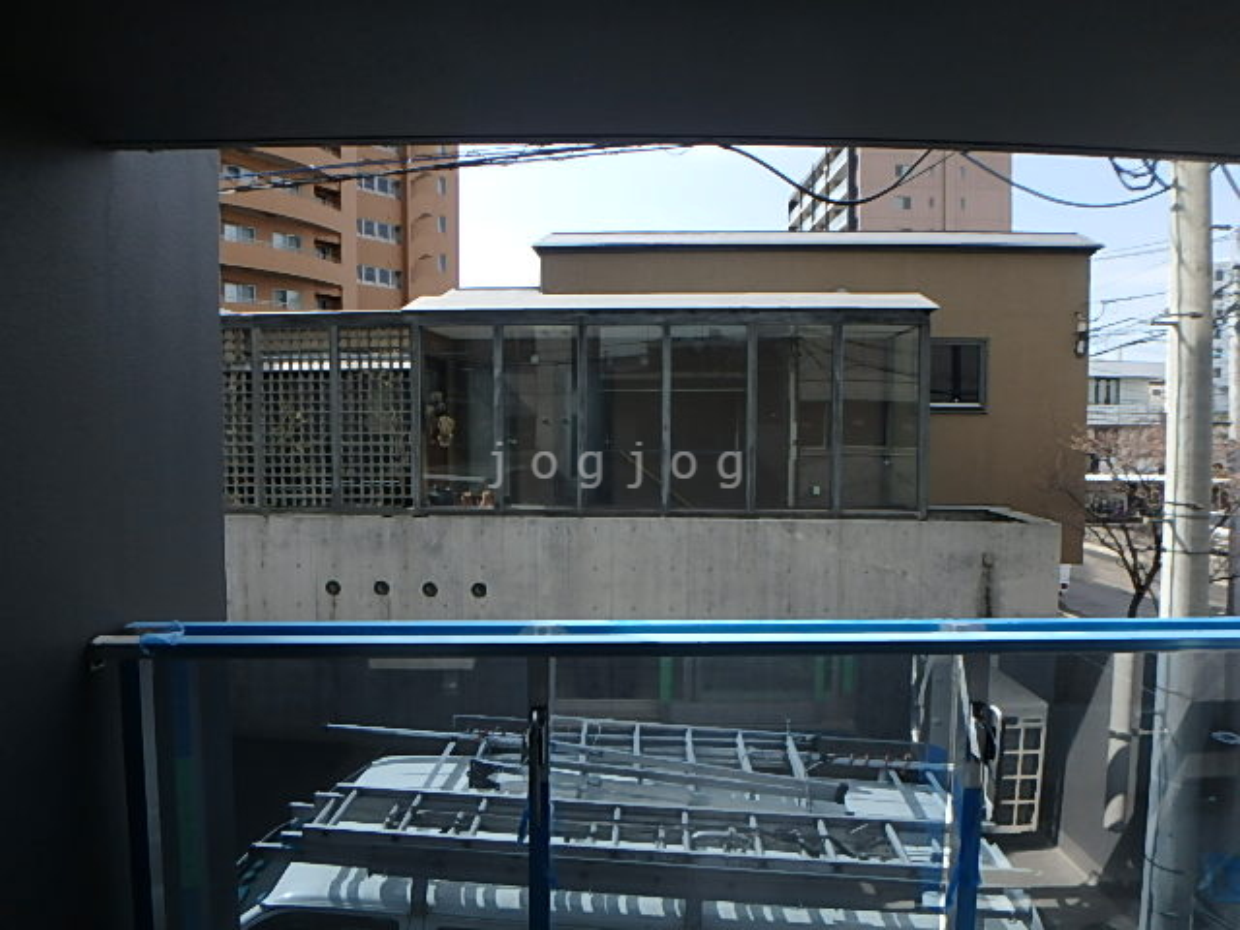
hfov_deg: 79.0
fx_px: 752
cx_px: 620
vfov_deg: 63.4
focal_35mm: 21
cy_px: 465
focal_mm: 3.7
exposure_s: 1/800
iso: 125
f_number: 3.5
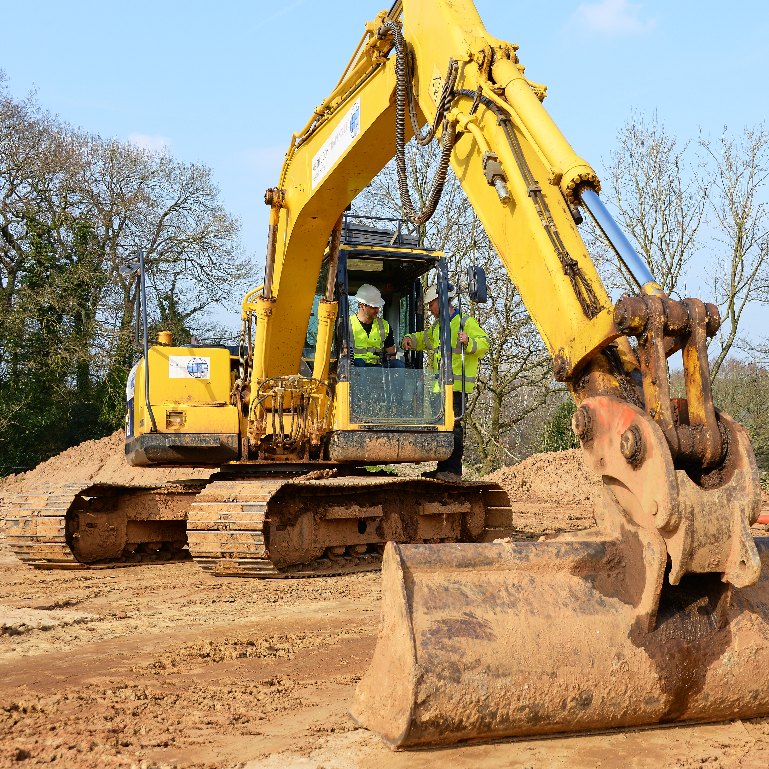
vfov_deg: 37.6
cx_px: 487
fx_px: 1131
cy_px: 385
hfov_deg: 37.3
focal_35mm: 45
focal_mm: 35
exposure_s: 1/250
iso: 125
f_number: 8
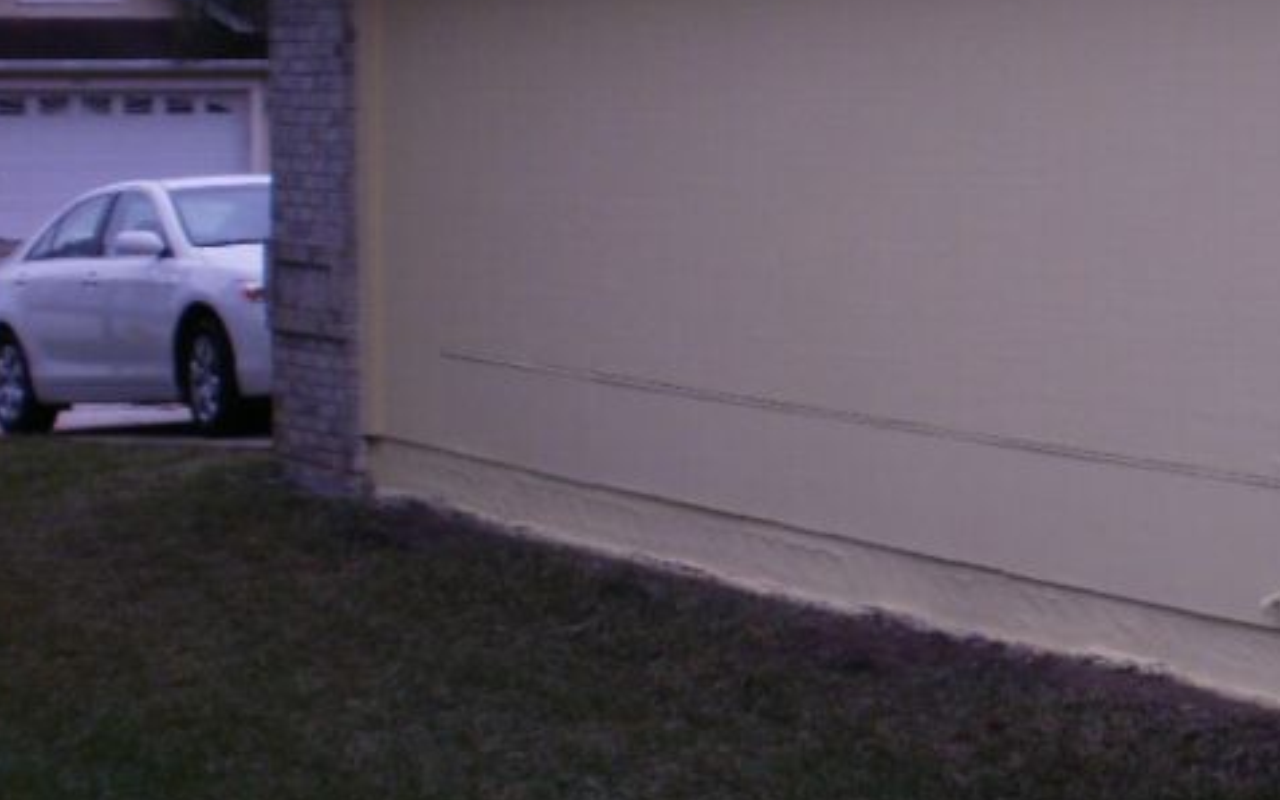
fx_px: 2860
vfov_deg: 15.9
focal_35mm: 82
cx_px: 1342
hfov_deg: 23.9
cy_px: 301
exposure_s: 1/500
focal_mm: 6.3
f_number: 5.6
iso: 100
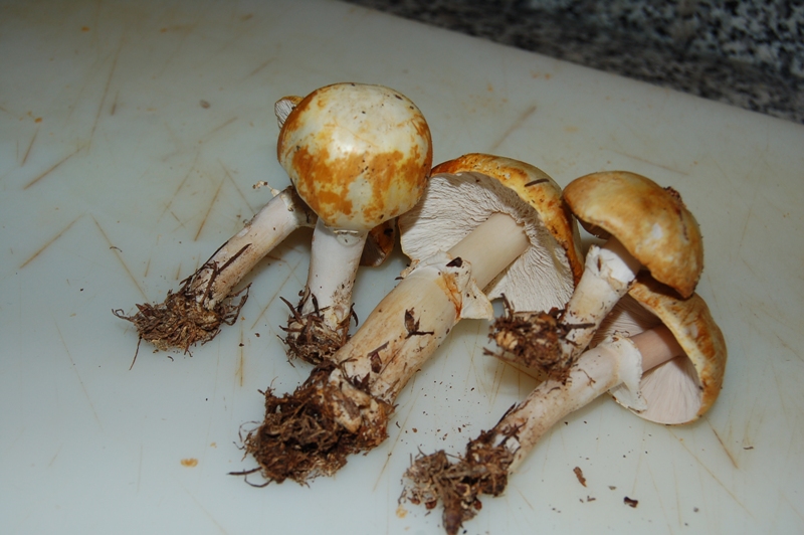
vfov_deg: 28.9
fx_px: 1038
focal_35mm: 46
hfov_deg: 42.4
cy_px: 268
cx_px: 402
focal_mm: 31
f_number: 5.6
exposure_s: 1/125
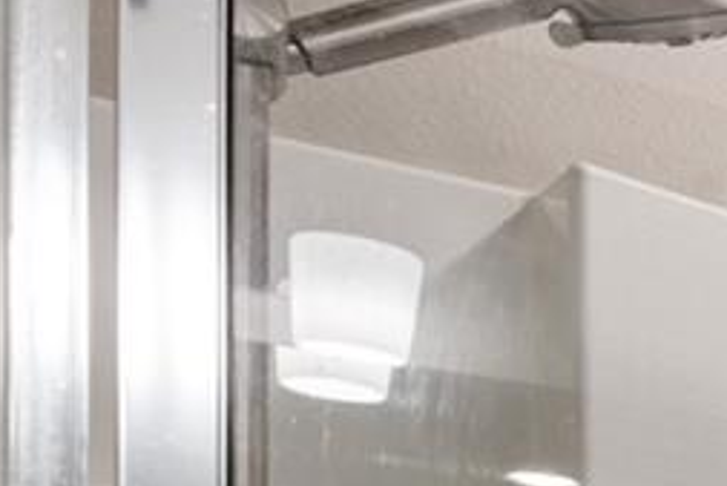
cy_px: 966
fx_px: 2041
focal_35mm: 101
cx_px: 2204
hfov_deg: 11.3
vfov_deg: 12.1
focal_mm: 16
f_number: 13
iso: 80
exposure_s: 1/1.25
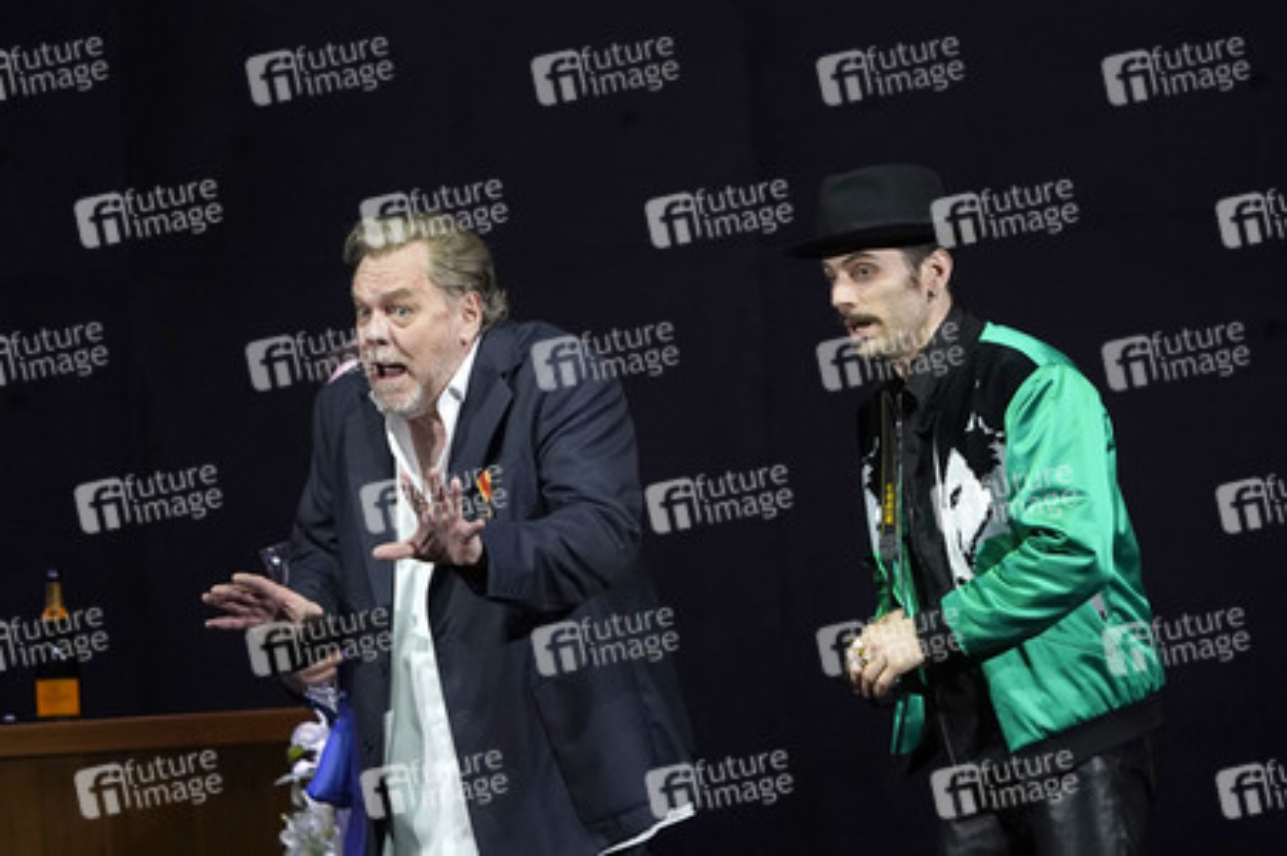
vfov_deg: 4.7
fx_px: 10467
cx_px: 644
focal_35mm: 293
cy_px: 428
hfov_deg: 7.0
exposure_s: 1/250
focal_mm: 293
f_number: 5.6
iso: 3200
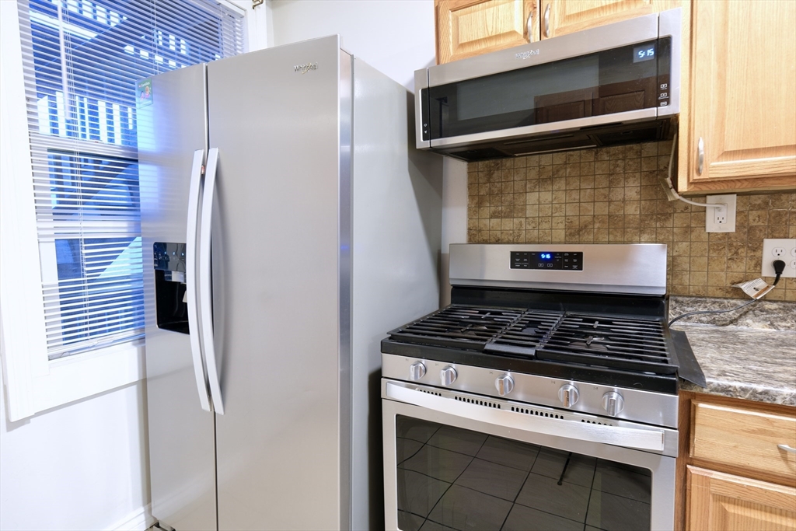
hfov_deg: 90.0
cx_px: 398
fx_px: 398
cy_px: 266
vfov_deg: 67.4
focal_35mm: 18
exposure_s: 3
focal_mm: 12
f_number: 5.6
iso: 125
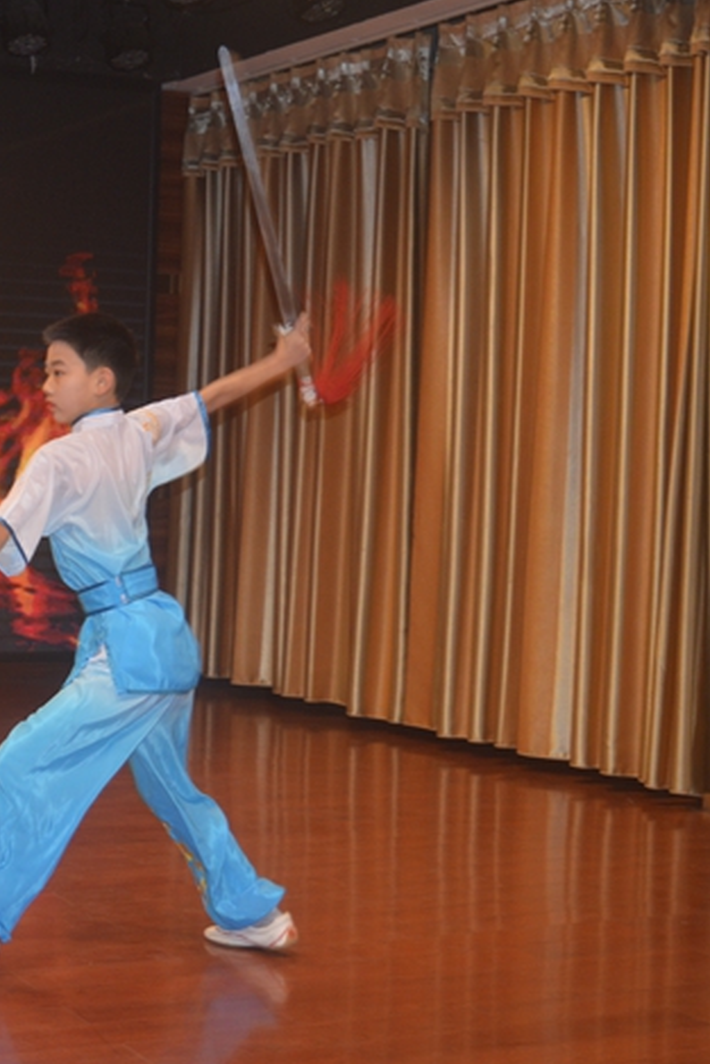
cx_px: -129
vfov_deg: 31.5
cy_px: 493
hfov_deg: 20.1
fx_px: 1887
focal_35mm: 64
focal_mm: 25
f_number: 4
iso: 400
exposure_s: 1/100
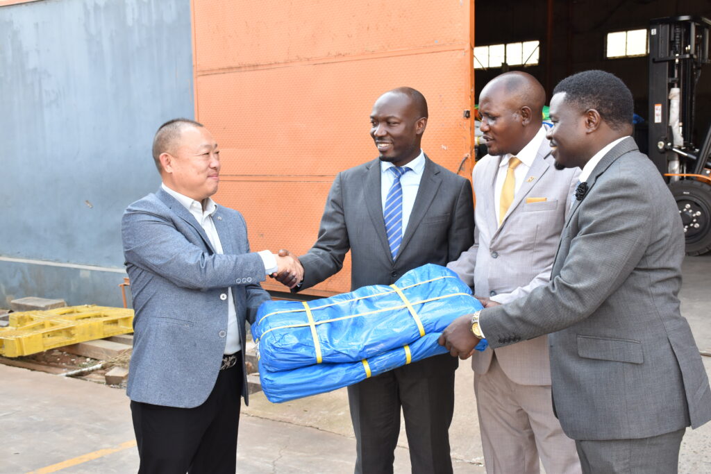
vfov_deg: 29.9
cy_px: 237
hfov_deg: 43.6
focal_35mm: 45
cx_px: 356
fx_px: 889
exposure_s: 1/200
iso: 640
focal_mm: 30
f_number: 7.1
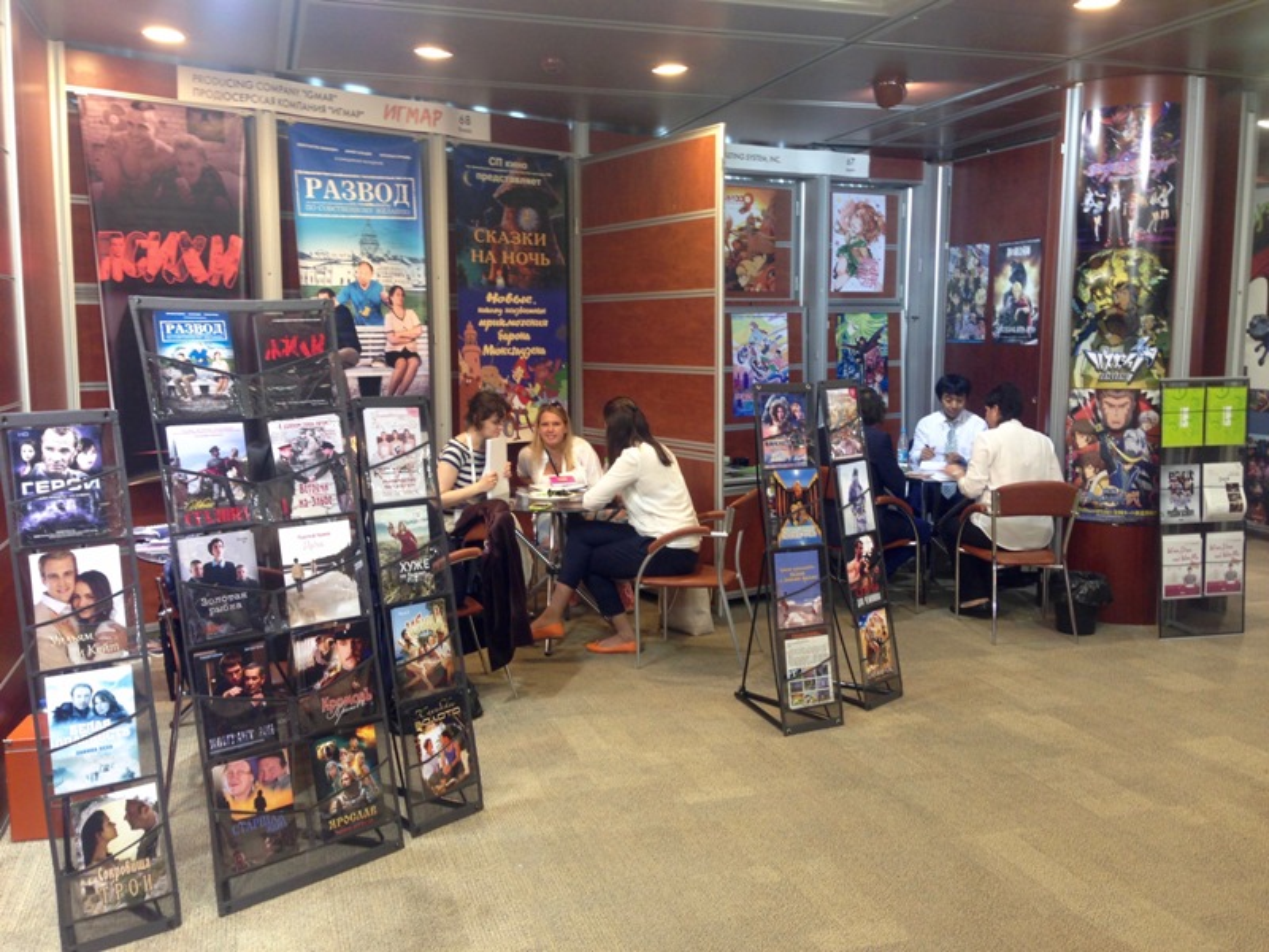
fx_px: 1210
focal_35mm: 33
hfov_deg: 55.4
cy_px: 476
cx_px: 634
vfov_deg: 42.9
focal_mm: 4.12
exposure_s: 1/24
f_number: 2.4
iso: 50
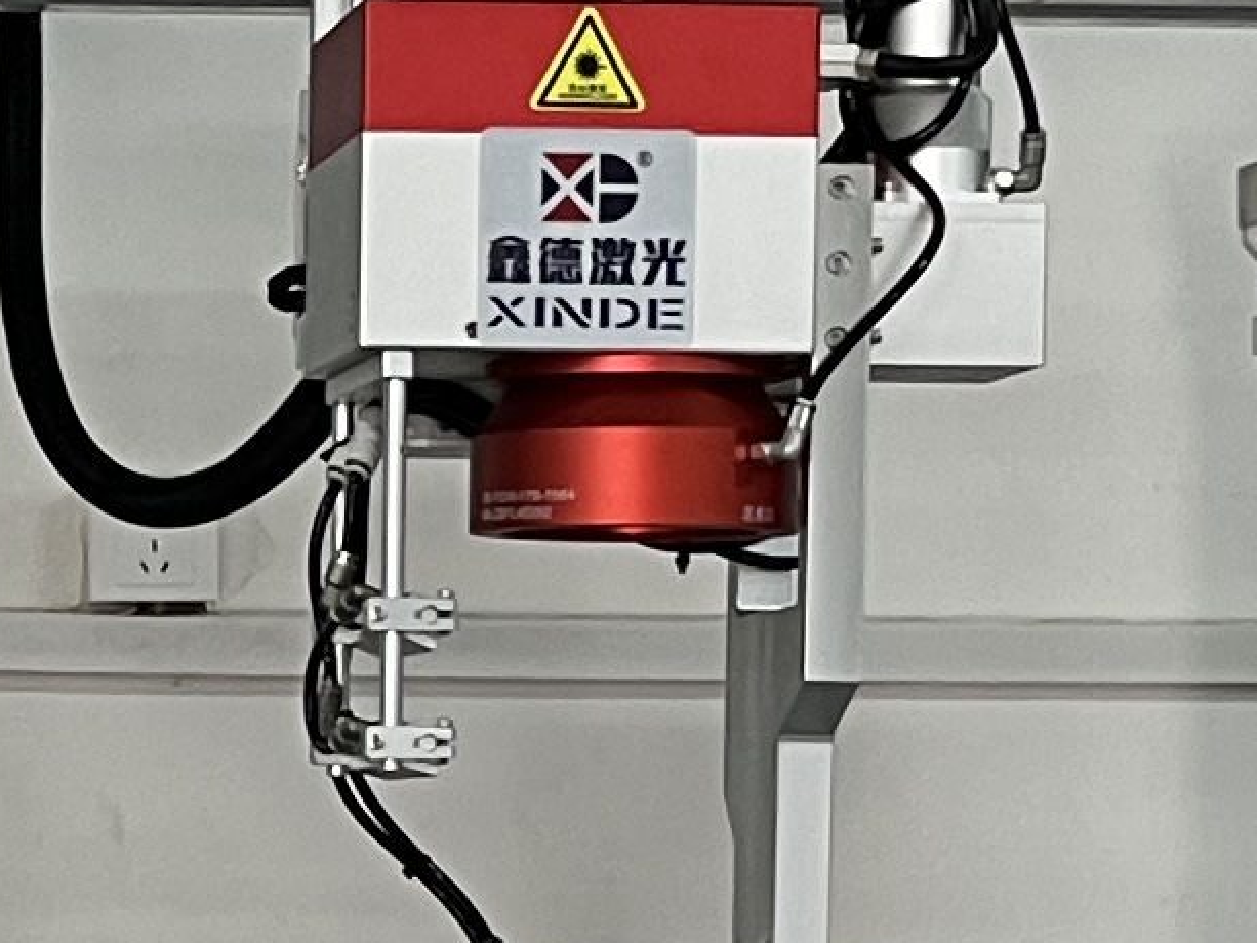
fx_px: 6211
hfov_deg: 11.3
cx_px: -318
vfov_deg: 8.6
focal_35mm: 171
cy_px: 976
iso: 80
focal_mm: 5.1
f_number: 1.6
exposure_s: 1/50
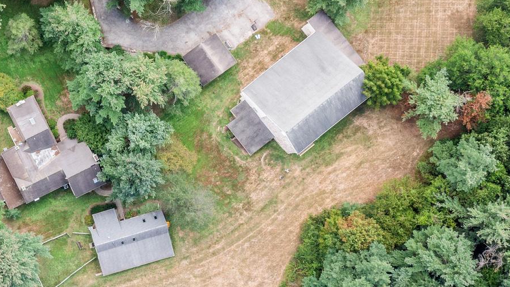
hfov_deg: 29.3
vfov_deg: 18.0
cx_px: -6
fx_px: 906
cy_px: 183
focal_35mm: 67
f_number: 5.6
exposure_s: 1/100
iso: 200
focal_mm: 10.26
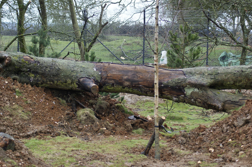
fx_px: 735
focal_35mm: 105
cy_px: 84
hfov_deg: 19.5
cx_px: 126
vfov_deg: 13.0
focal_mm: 70
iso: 400
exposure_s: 1/125
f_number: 4.5
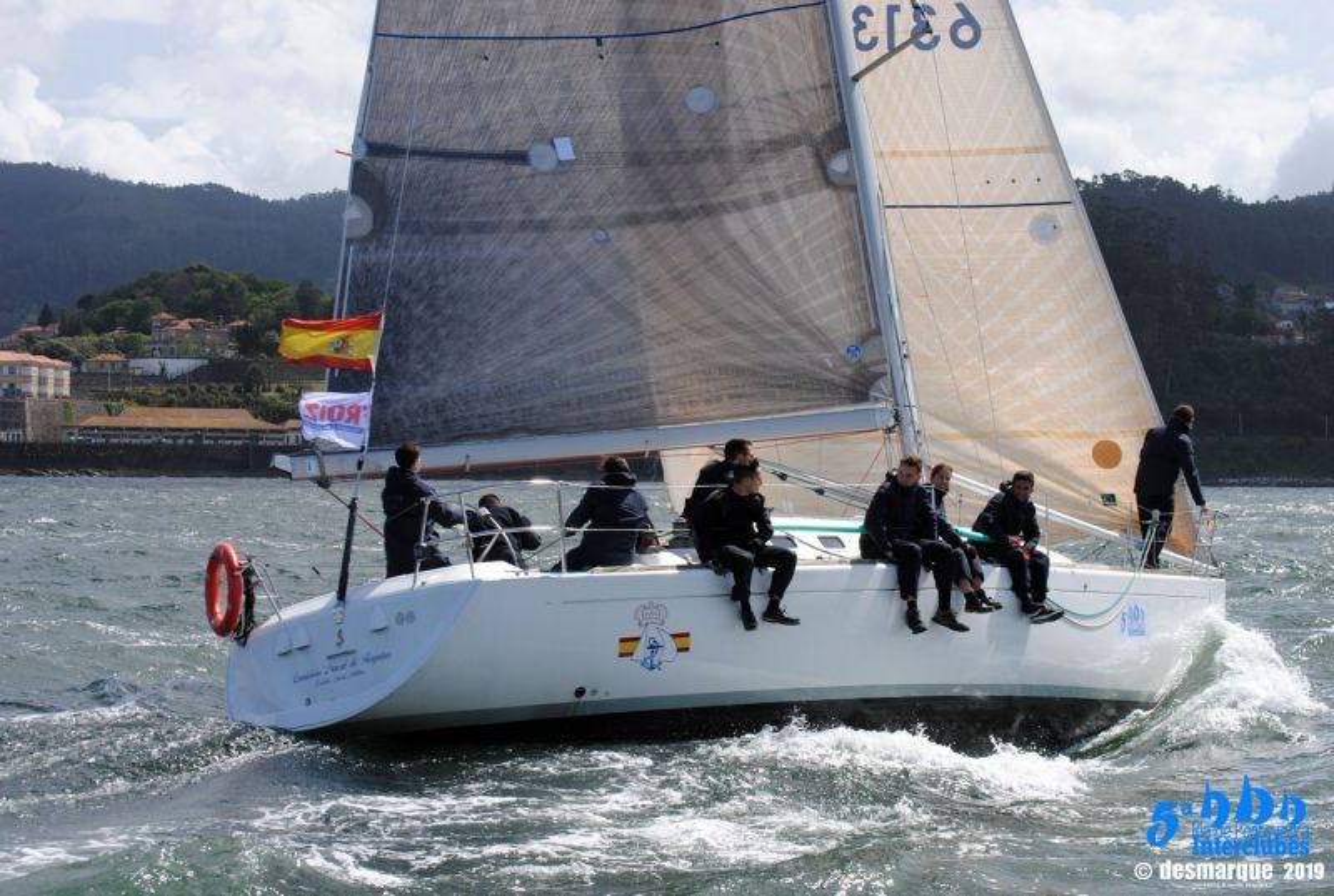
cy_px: 448
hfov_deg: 24.6
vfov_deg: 16.6
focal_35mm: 82
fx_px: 3063
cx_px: 667
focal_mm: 55
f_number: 8
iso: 100
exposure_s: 1/250
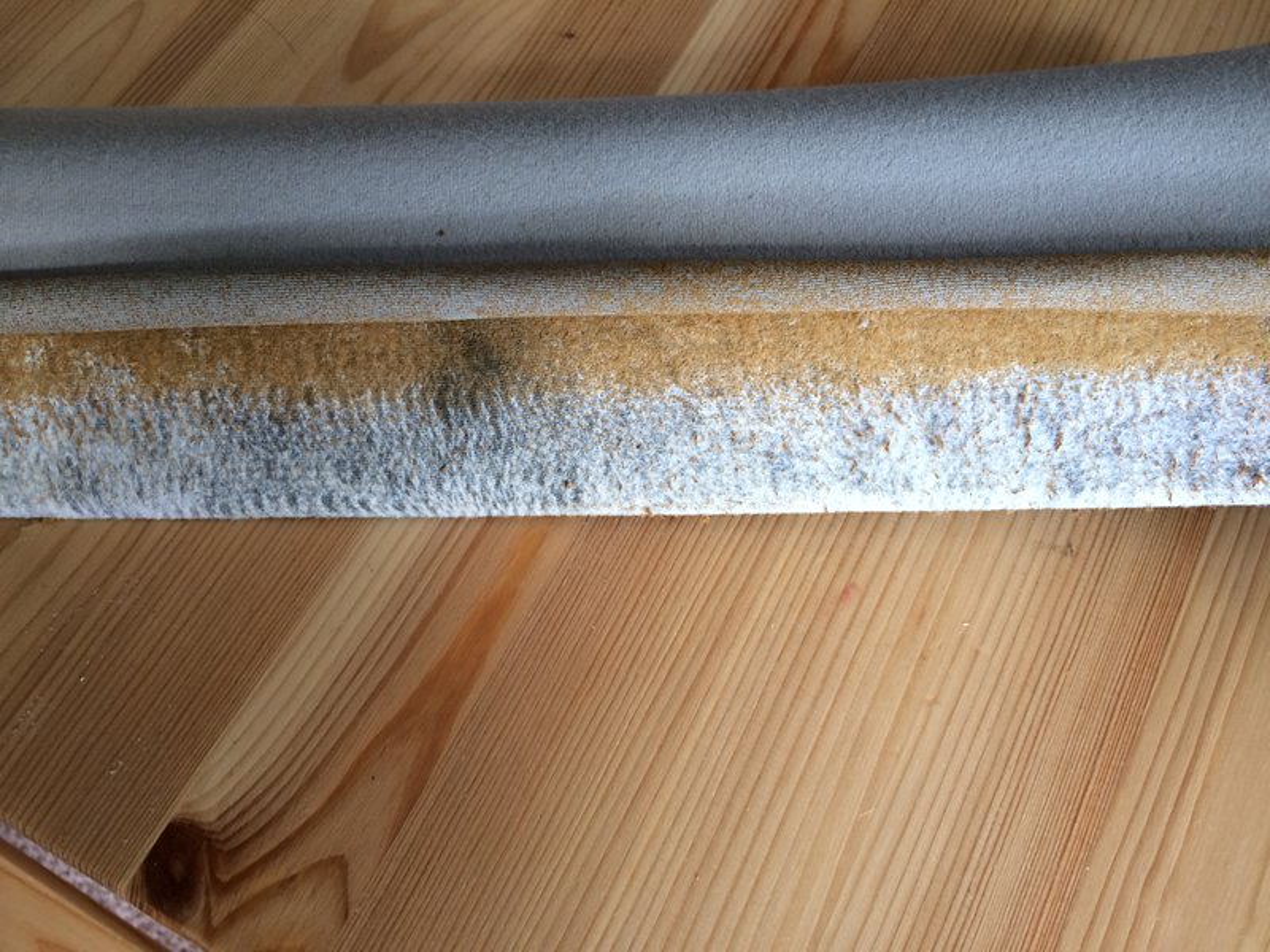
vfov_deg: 48.2
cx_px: 635
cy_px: 476
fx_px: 1064
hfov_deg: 61.7
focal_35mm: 29
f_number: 2.2
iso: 40
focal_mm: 4.15
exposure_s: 1/30
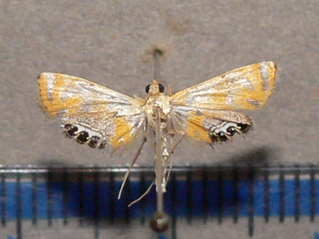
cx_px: 160
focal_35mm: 45
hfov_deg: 42.1
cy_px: 120
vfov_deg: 32.2
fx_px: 415
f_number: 4
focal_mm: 9.6
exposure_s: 1/30
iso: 100
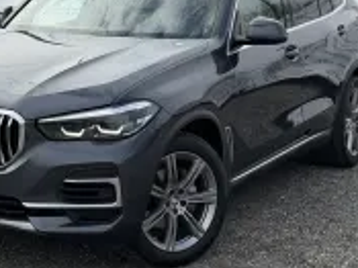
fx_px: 1023
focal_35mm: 99
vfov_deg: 14.9
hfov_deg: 19.8
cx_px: 137
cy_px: 86
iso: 64
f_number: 1.78
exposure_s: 1/4098
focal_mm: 6.76
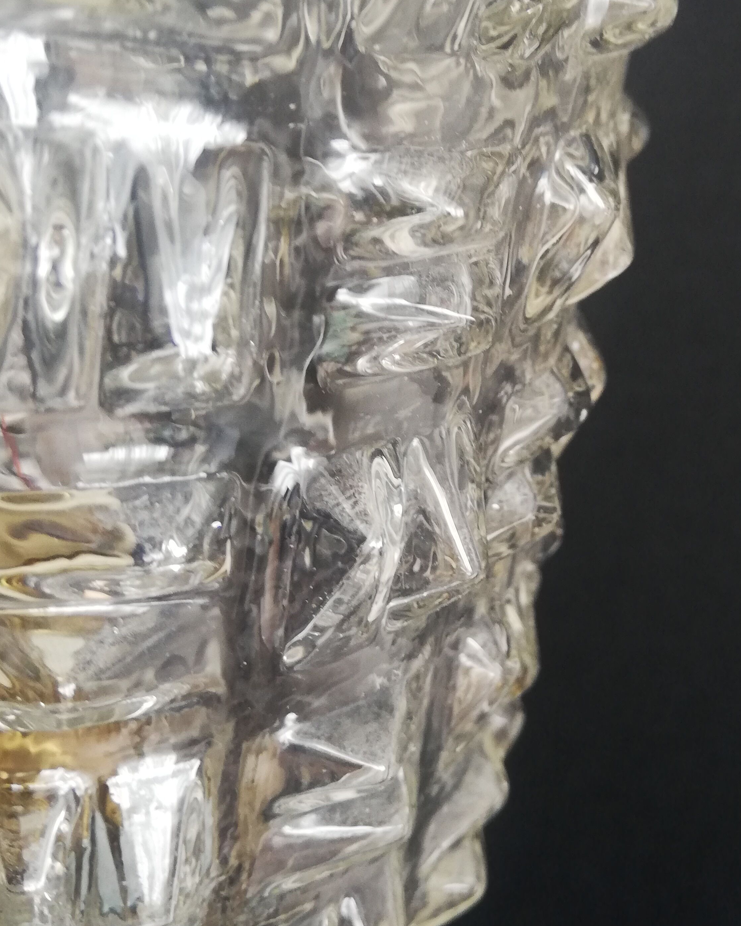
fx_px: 1151
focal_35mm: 42
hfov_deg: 35.2
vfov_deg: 43.8
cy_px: 414
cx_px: 521
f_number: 2.2
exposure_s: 1/33.3
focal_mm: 3.81
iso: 200
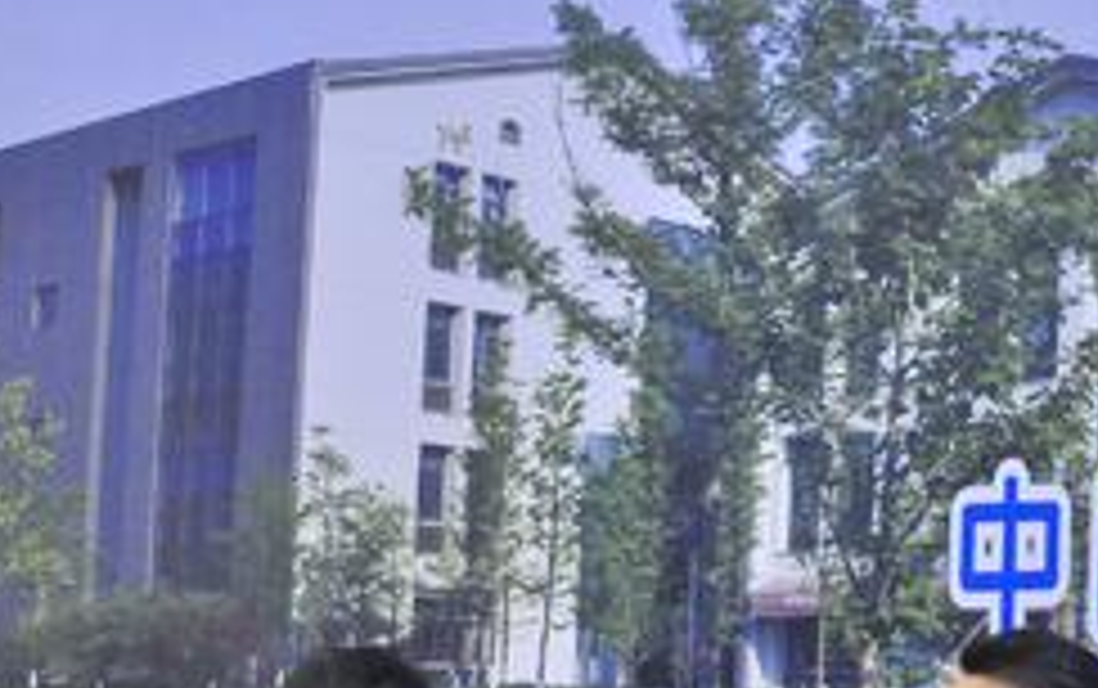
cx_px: 374
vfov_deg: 4.3
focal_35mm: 306
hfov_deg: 6.9
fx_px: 9165
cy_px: 481
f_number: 5.6
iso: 3200
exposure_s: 1/60
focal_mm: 98
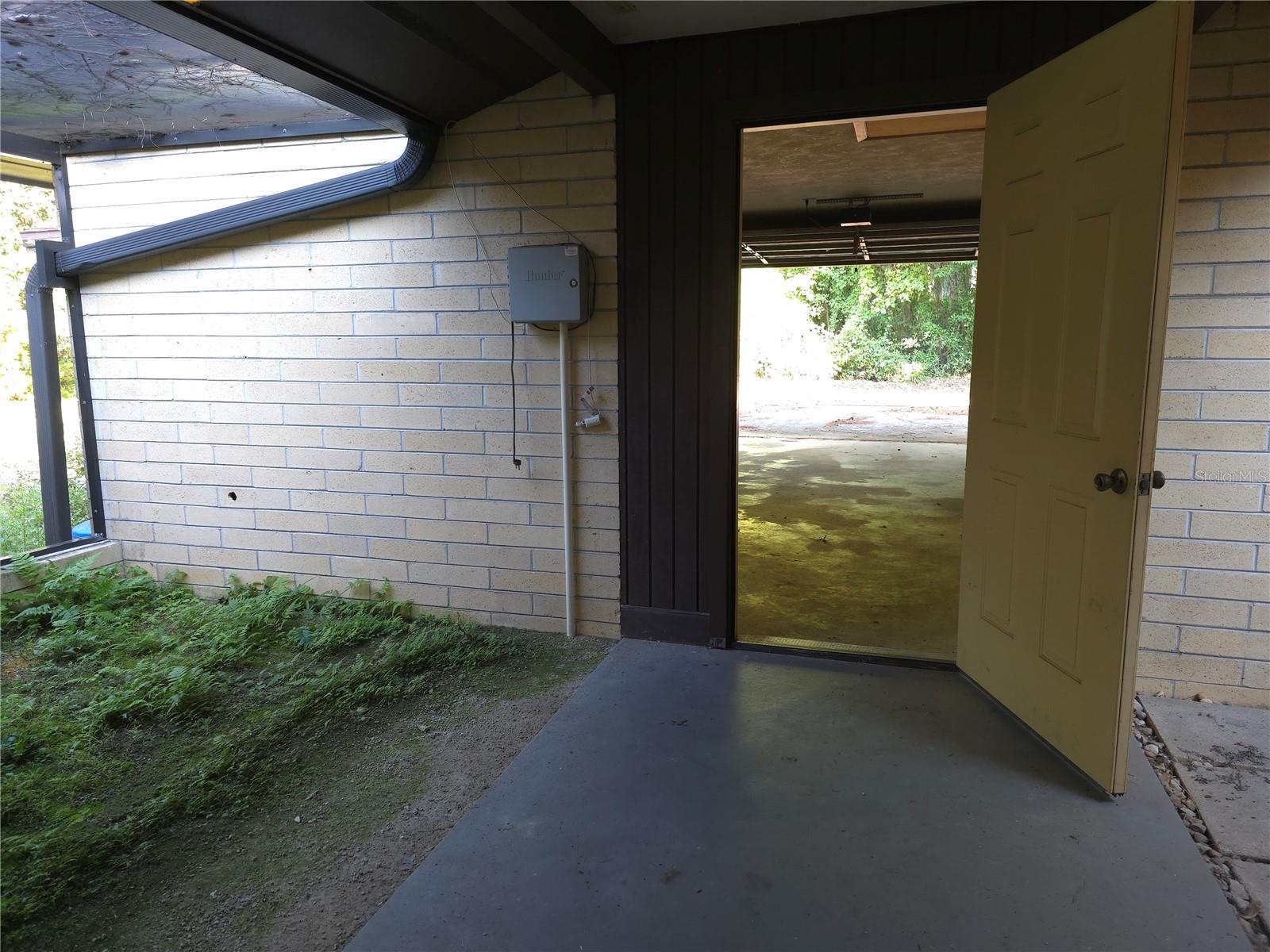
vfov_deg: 58.9
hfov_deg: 73.9
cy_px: 476
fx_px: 844
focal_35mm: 23
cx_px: 635
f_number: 1.7
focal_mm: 6.3
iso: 200
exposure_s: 1/60
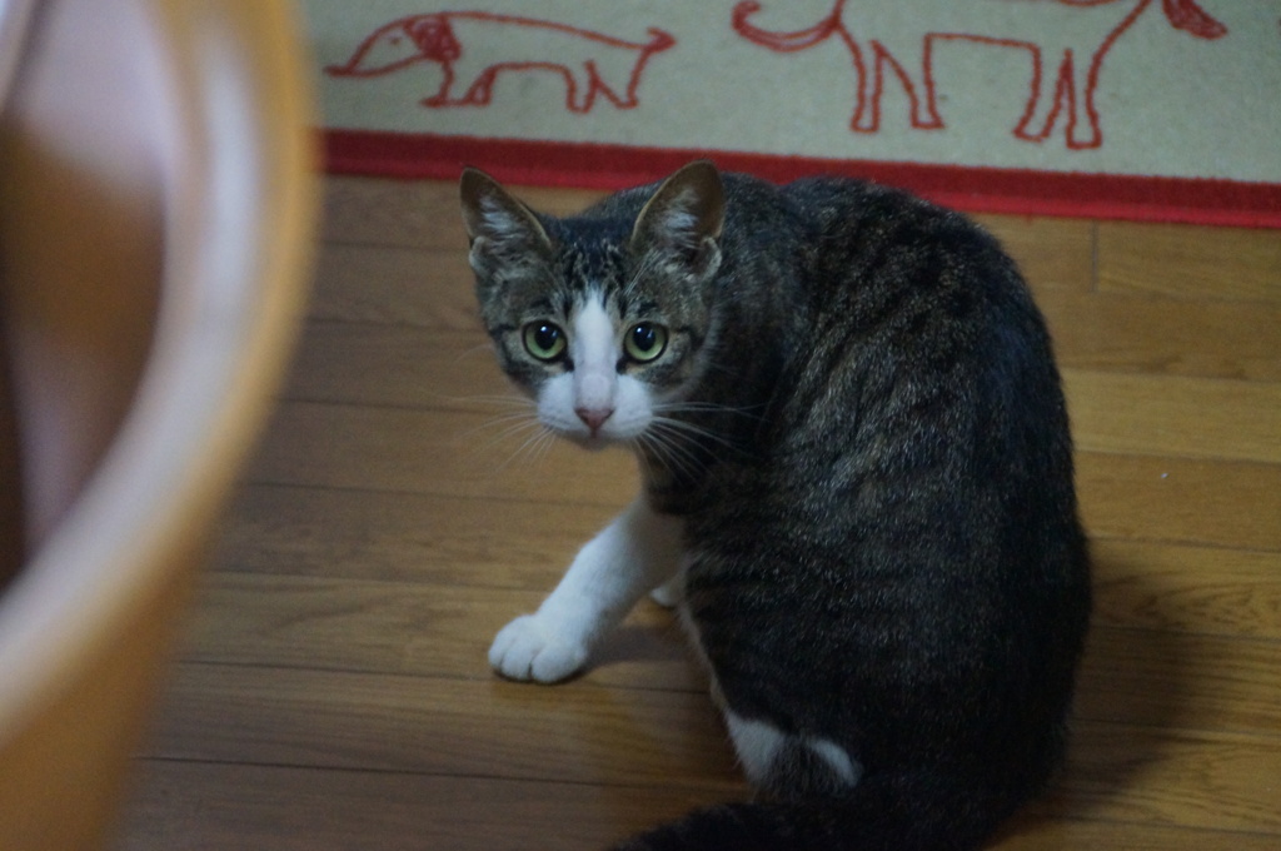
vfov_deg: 6.8
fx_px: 7196
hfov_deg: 10.2
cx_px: 640
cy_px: 426
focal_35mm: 202
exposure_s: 1/40
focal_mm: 135
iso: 3200
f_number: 6.3
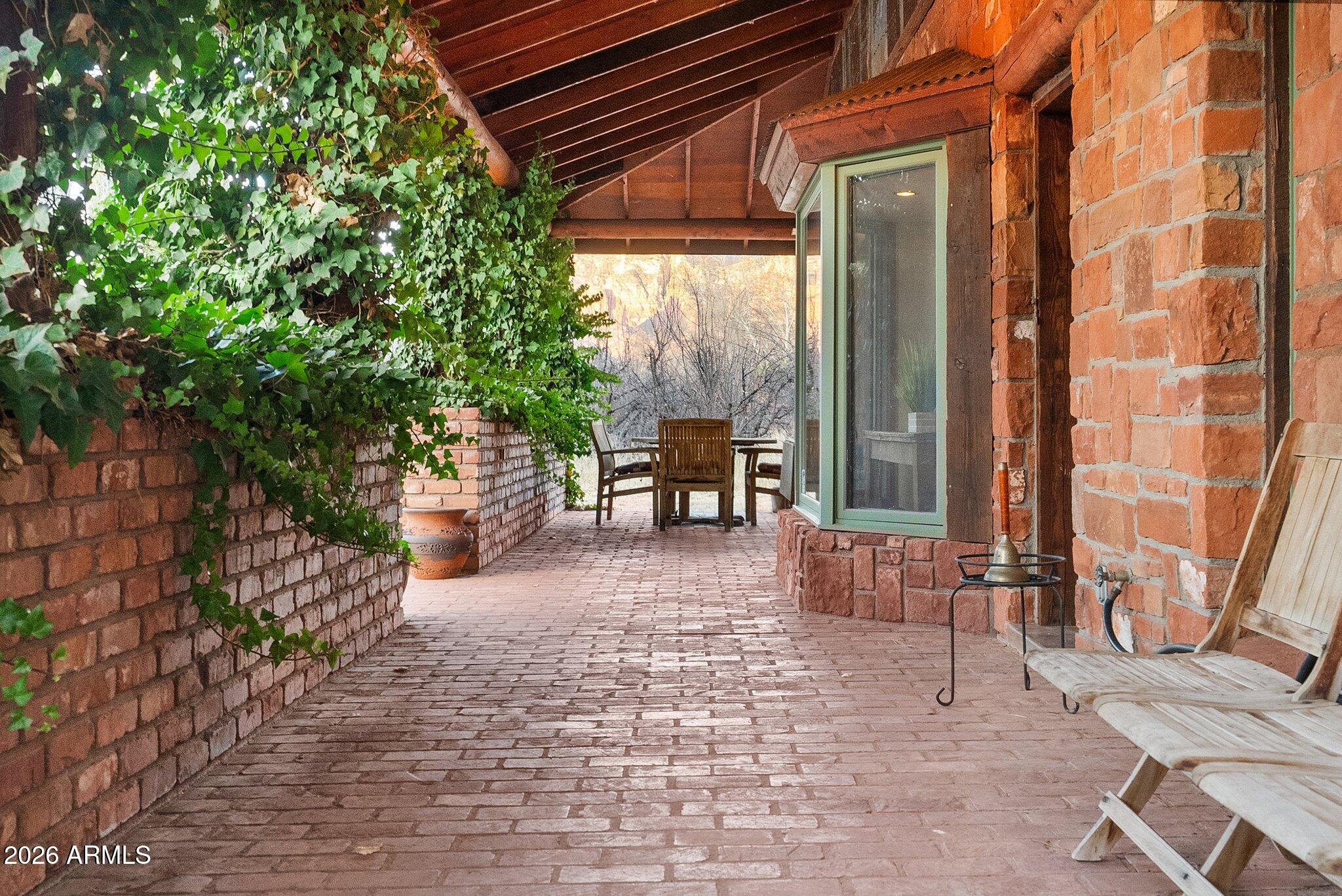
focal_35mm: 36
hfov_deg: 53.1
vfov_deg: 36.9
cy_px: 448
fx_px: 1342
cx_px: 671
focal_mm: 24
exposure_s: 1/80
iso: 4000
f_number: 6.3
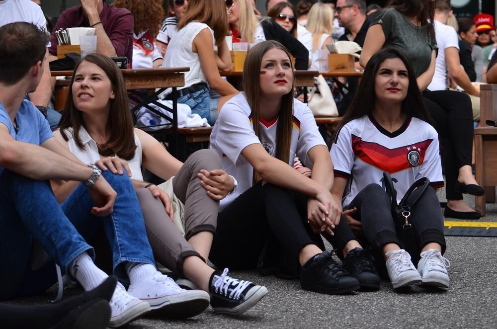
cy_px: 164
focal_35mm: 105
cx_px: 248
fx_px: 1446
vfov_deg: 13.0
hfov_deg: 19.5
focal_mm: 70
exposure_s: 1/640
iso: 200
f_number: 4.5
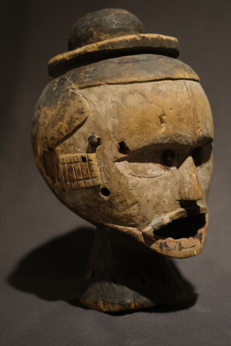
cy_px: 173
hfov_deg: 15.2
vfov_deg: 22.6
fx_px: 866
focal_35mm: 90
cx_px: 116
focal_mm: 60
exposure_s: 1/90
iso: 800
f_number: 4
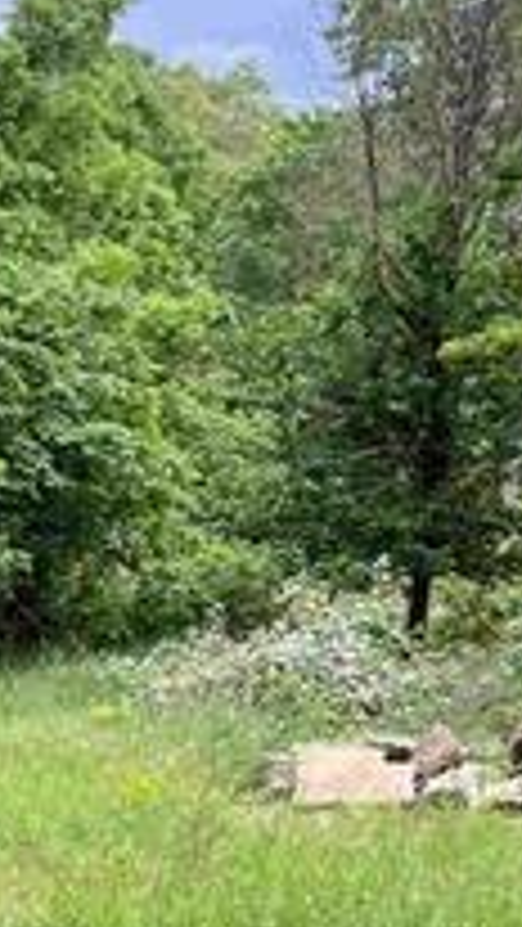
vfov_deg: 23.8
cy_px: 742
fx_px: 2164
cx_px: -702
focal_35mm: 88
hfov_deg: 11.5
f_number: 1.6
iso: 32
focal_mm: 5.1
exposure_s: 1/269
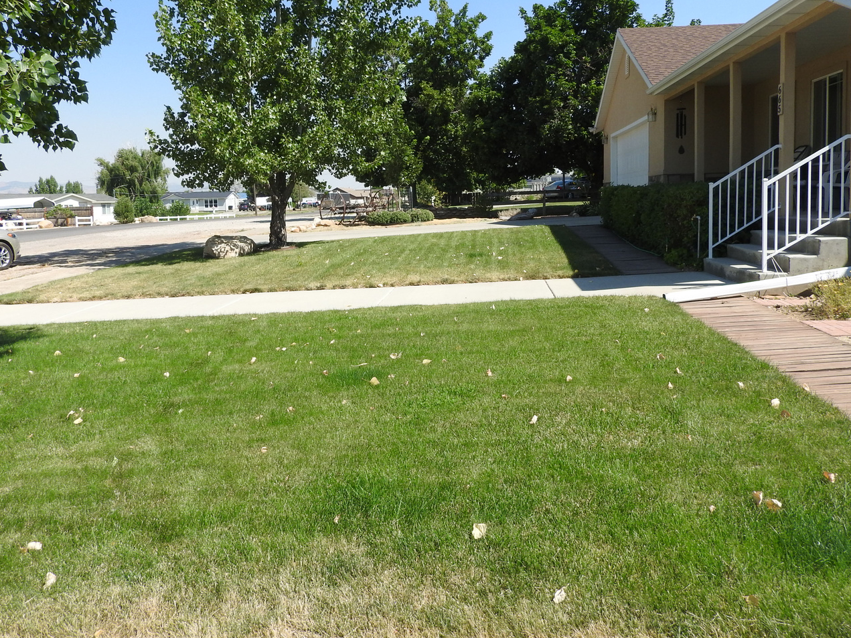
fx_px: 713
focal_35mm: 29
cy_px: 254
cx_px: 411
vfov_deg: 47.9
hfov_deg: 61.6
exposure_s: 1/1000
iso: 100
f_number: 3.3
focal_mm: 4.3
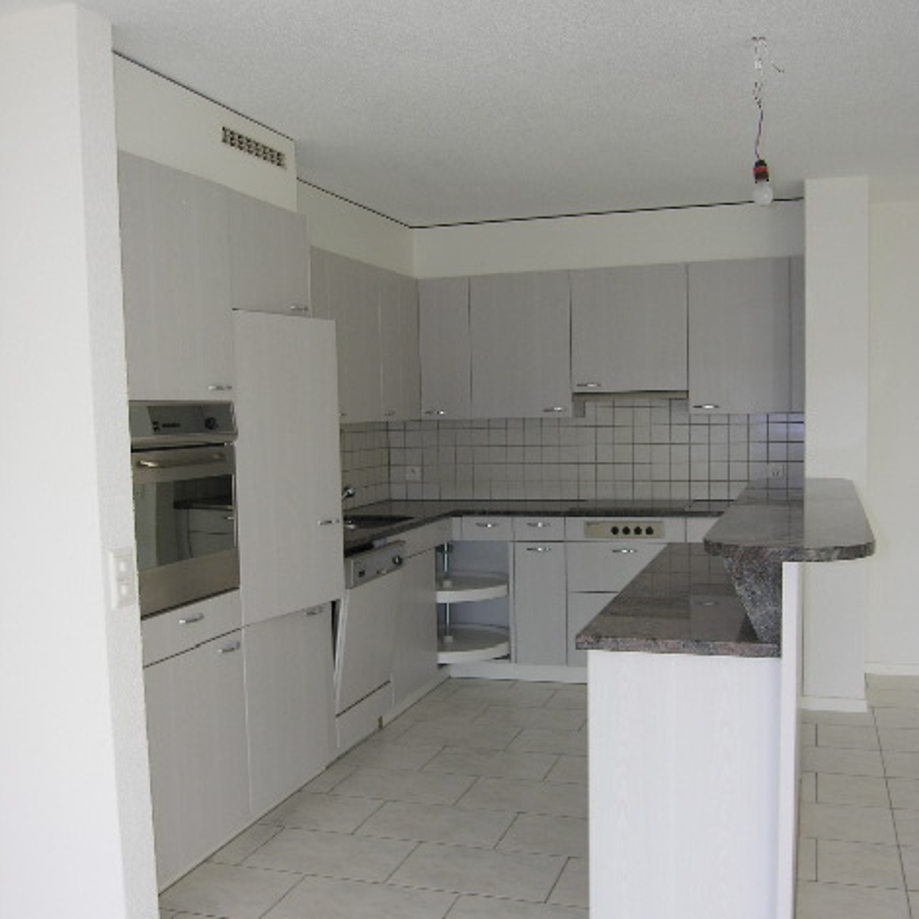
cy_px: 511
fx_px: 1081
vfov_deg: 46.0
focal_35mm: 36
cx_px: 459
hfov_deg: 46.0
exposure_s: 1/44.5
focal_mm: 7.5
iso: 50
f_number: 3.1
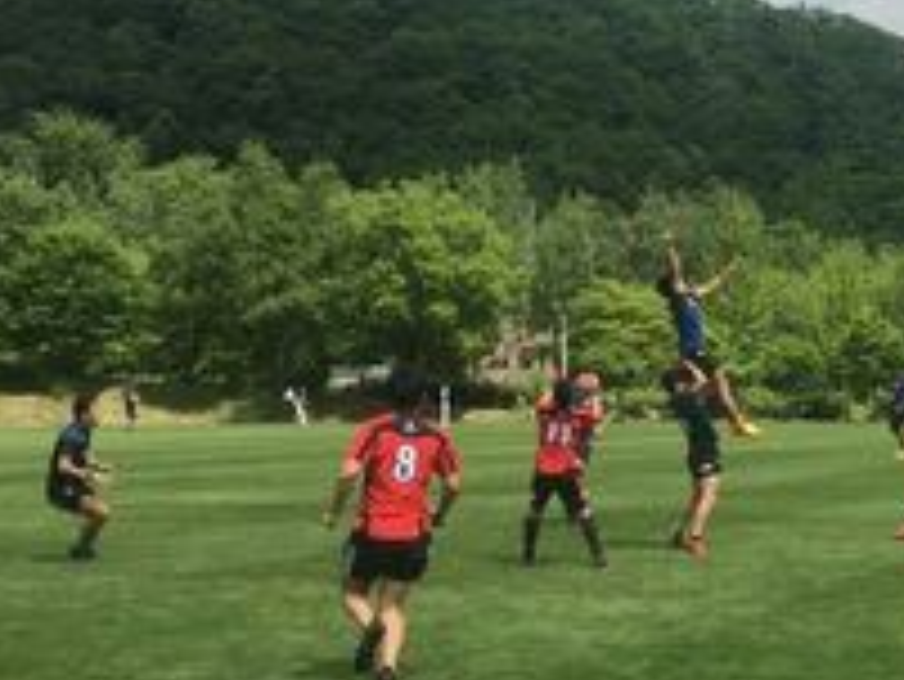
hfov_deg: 26.5
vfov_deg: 20.3
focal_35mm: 72
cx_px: 724
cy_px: 191
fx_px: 1881
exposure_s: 1/1304
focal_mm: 4.15
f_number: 2.2
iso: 25
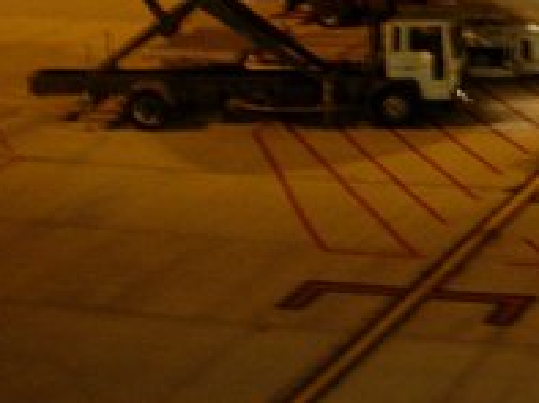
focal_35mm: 116
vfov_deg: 12.3
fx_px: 1803
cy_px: -140
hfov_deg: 15.6
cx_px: 810
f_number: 2.8
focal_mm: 7.8
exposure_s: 1/3.7
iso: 200
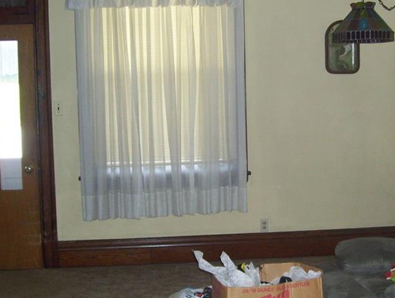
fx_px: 686
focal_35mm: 60
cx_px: 199
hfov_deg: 32.1
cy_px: 156
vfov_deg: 24.5
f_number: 2.7
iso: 200
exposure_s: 1/60
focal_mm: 6
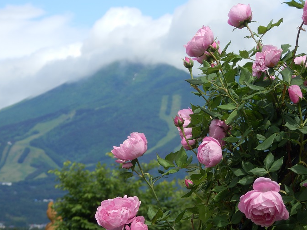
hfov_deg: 13.9
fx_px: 1259
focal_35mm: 142
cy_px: 116
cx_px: 157
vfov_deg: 10.4
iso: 80
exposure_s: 1/400
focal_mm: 22.9
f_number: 5.3
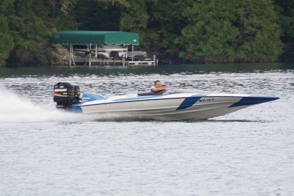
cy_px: 98
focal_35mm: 375
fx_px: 3061
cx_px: 147
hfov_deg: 5.5
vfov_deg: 3.7
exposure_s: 1/400
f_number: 6.3
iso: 800
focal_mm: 250
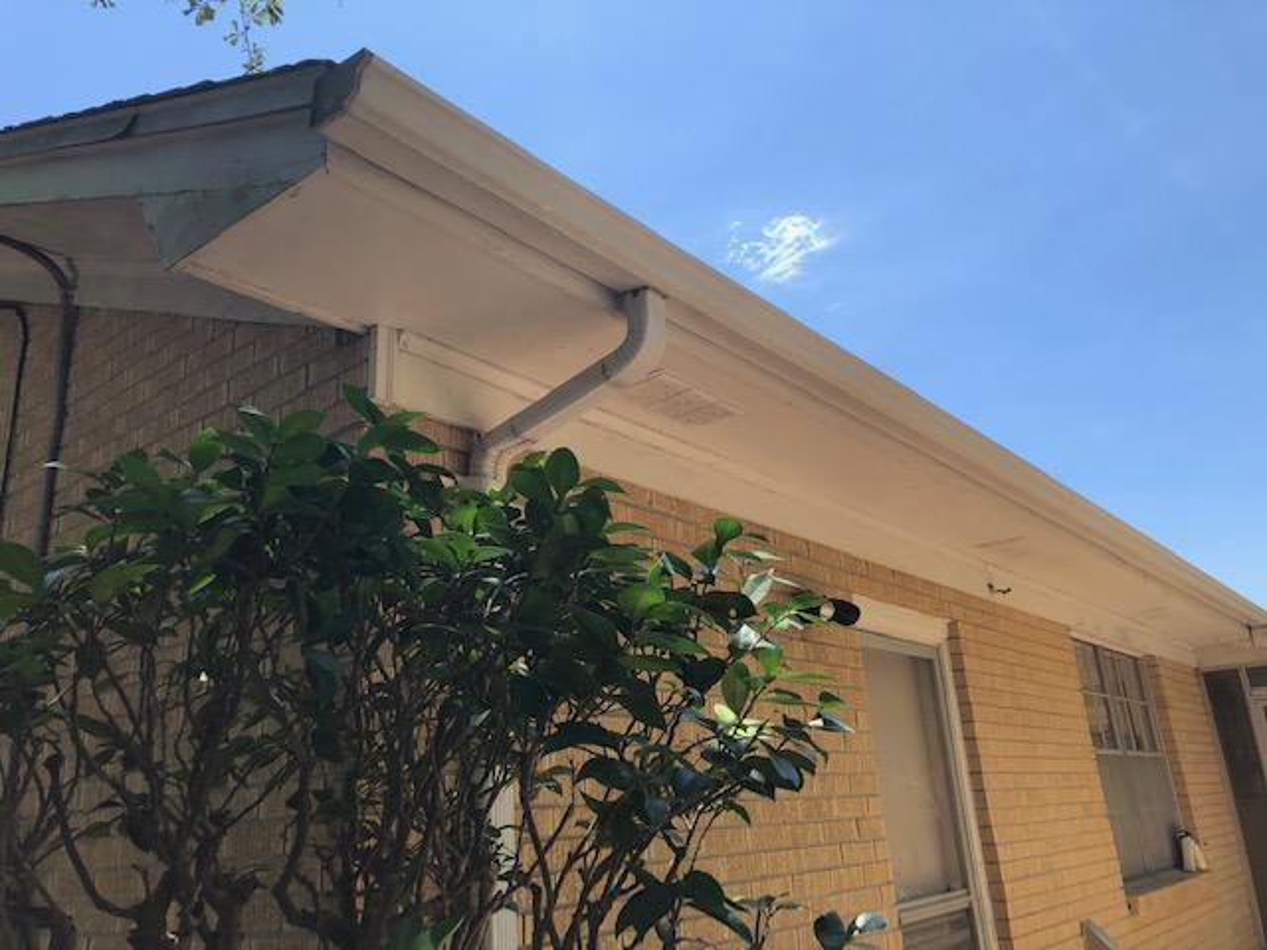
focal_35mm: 28
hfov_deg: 63.4
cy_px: 475
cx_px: 634
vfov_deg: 49.7
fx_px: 1025
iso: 20
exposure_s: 1/1021
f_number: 1.8
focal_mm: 4
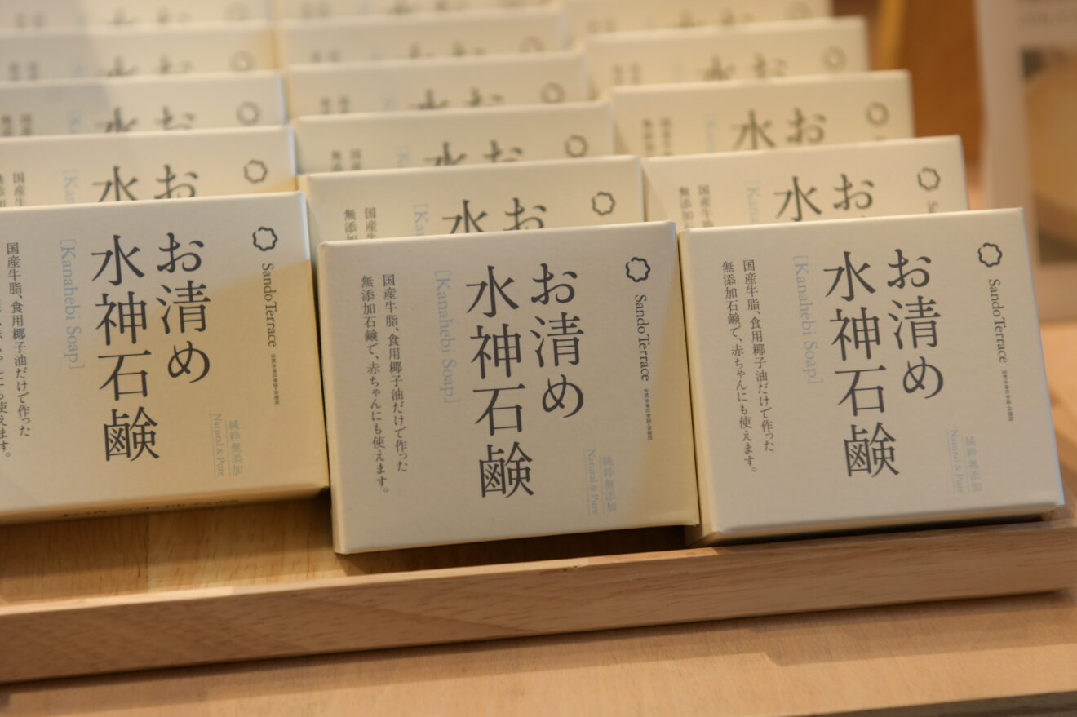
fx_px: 2063
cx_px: 538
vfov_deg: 19.7
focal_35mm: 69
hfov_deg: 29.3
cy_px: 358
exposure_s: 1/60
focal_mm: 58
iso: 400
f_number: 4
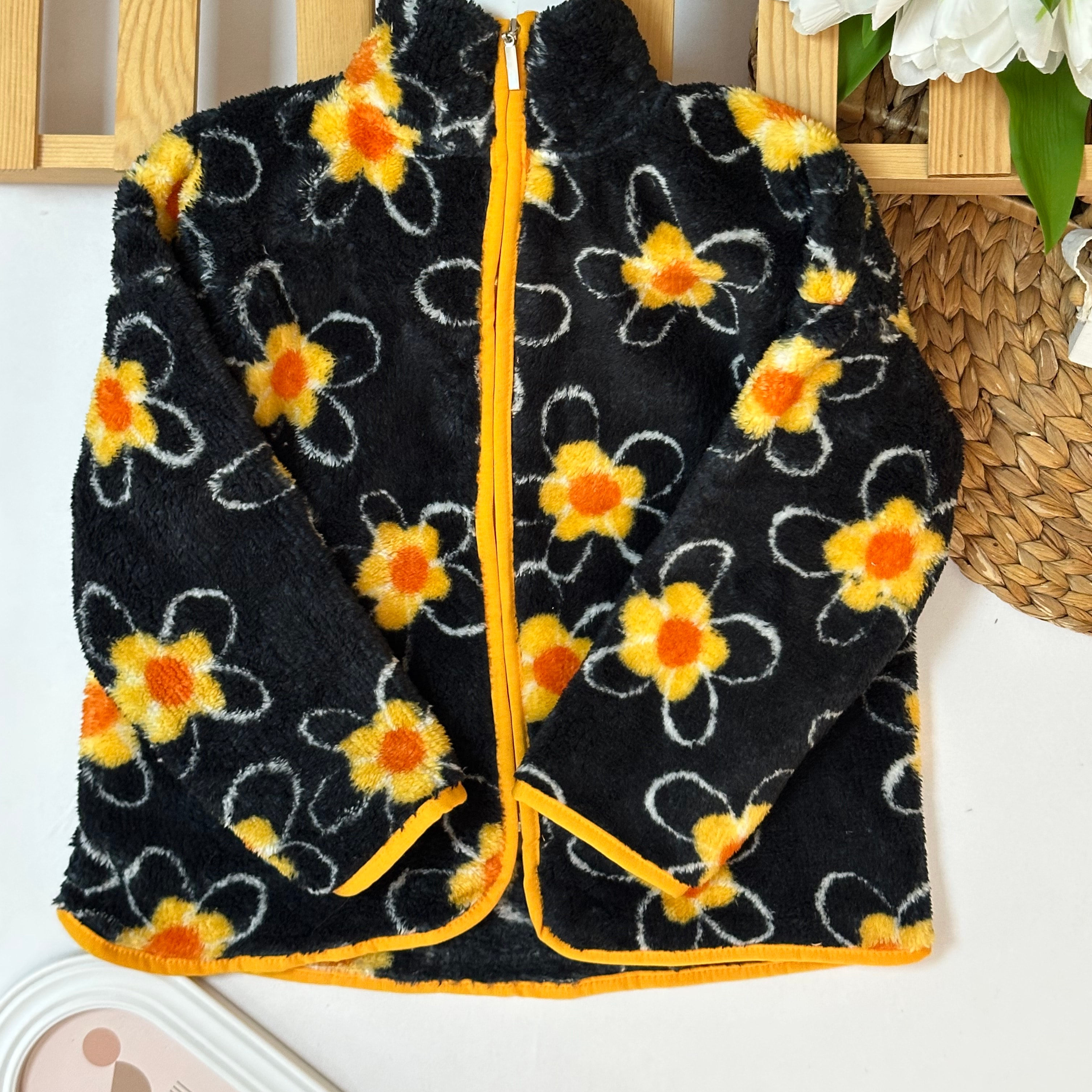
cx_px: 544
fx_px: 2034
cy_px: 390
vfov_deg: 29.9
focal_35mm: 57
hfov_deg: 30.0
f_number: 1.78
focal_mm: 6.86
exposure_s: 1/60
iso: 200
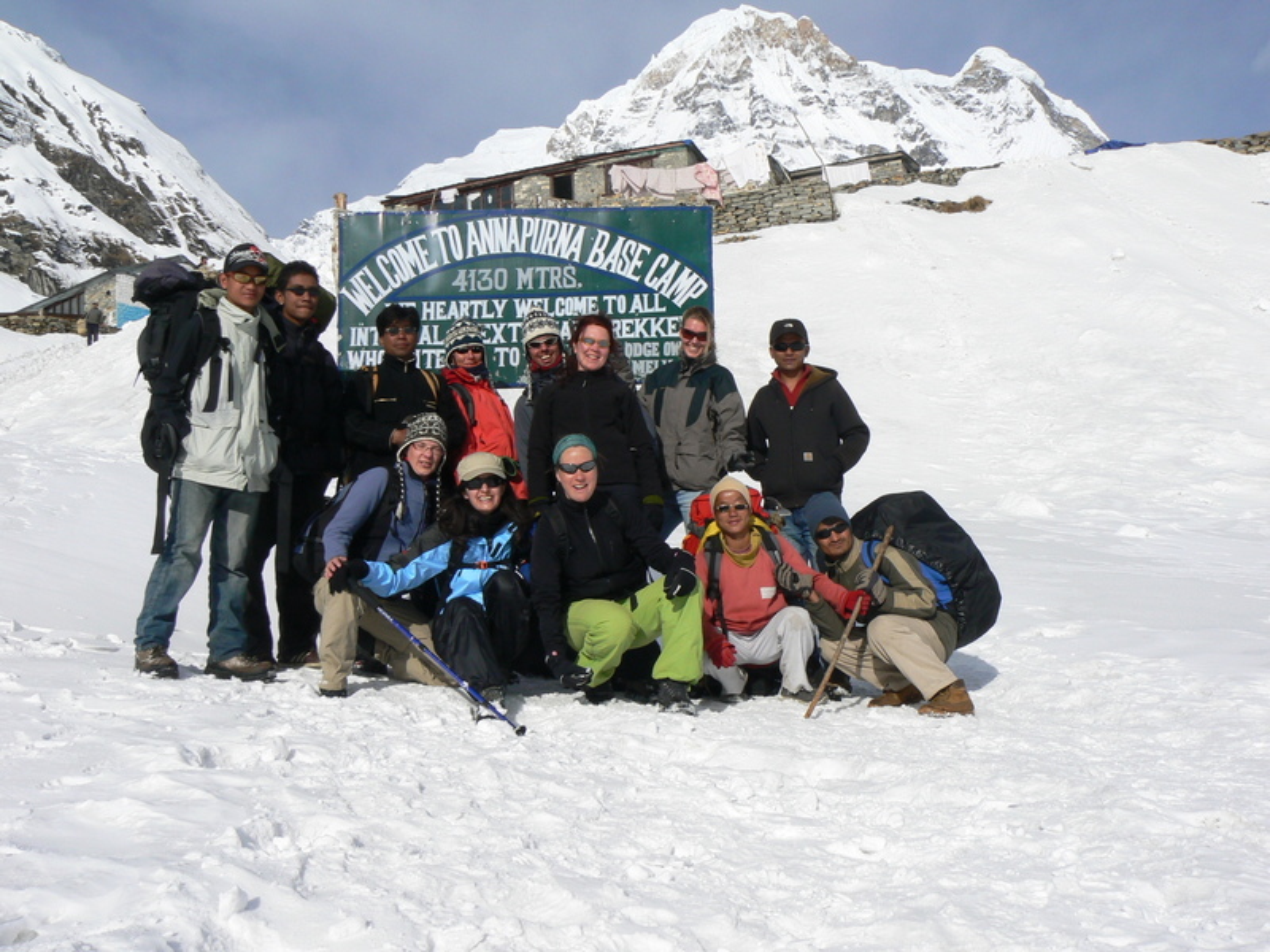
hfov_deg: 51.4
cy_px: 476
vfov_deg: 39.7
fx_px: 1321
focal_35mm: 36
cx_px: 635
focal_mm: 6
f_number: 8
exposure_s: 1/500
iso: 80
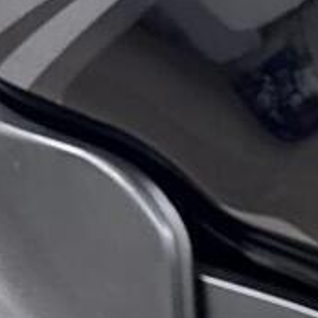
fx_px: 1840
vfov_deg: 9.3
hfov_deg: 7.8
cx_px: 1110
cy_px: 629
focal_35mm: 177
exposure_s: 1/50
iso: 160
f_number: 1.78
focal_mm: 6.76
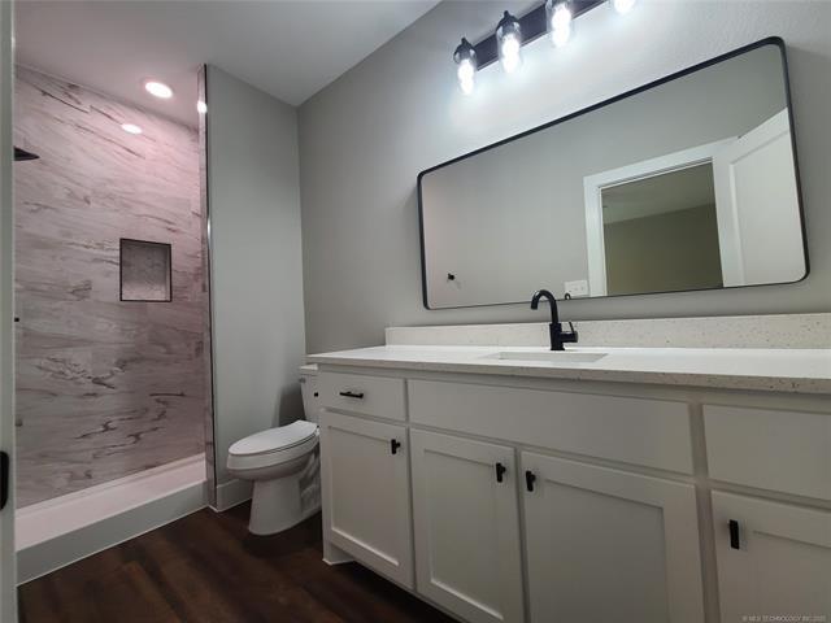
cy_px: 312
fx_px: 312
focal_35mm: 13
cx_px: 416
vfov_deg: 89.9
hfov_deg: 106.2
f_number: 2.2
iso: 125
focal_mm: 2.2
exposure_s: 1/60
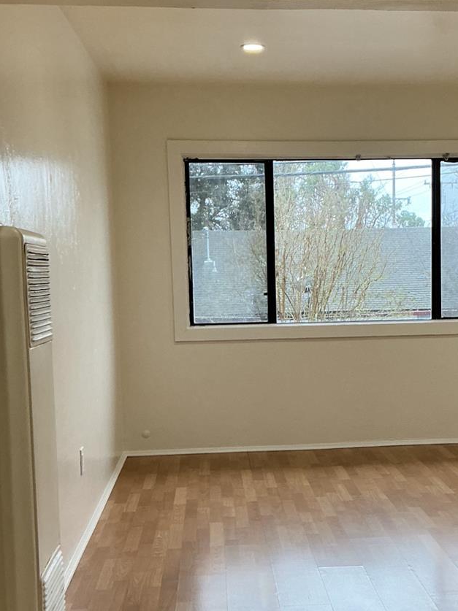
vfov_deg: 36.7
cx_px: 304
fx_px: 918
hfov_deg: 27.8
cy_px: 359
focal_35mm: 52
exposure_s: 1/100
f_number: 1.8
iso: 64
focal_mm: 3
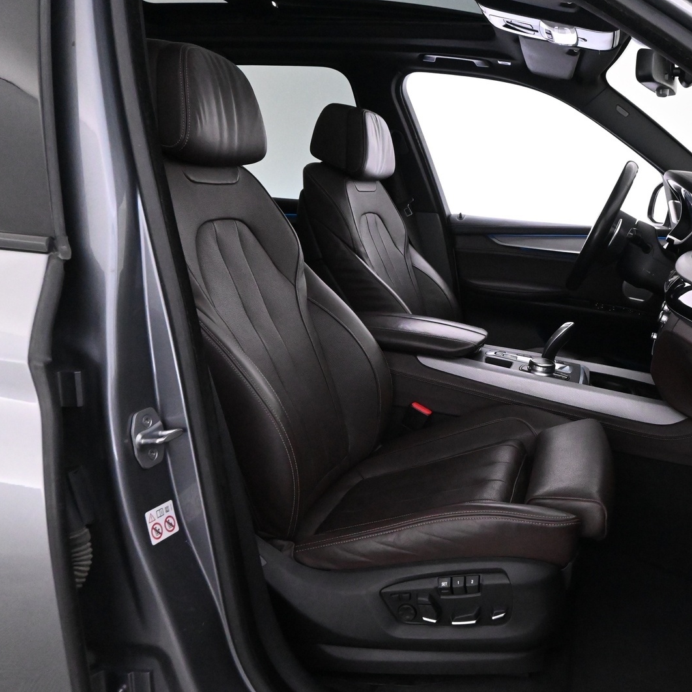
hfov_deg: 45.5
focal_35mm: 35
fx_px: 792
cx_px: 523
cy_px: 348
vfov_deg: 47.2
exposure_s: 1/30
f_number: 7.1
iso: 7200
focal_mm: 18
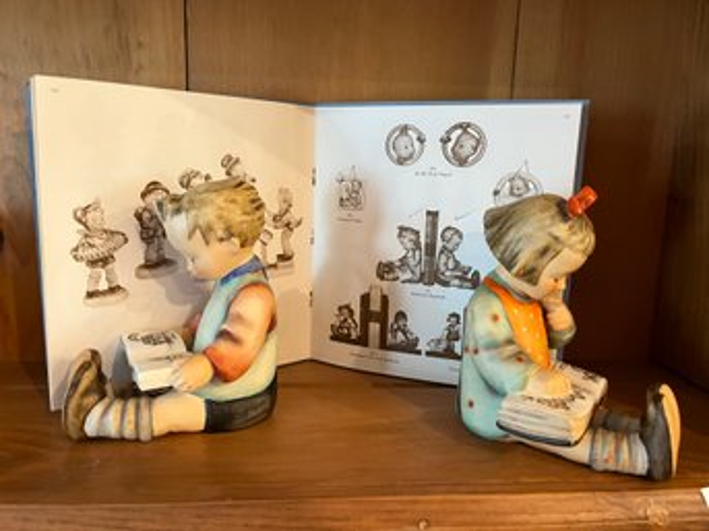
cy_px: 266
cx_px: 354
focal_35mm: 26
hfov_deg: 67.3
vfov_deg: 53.0
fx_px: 532
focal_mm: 5.1
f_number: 1.6
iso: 400
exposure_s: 1/40
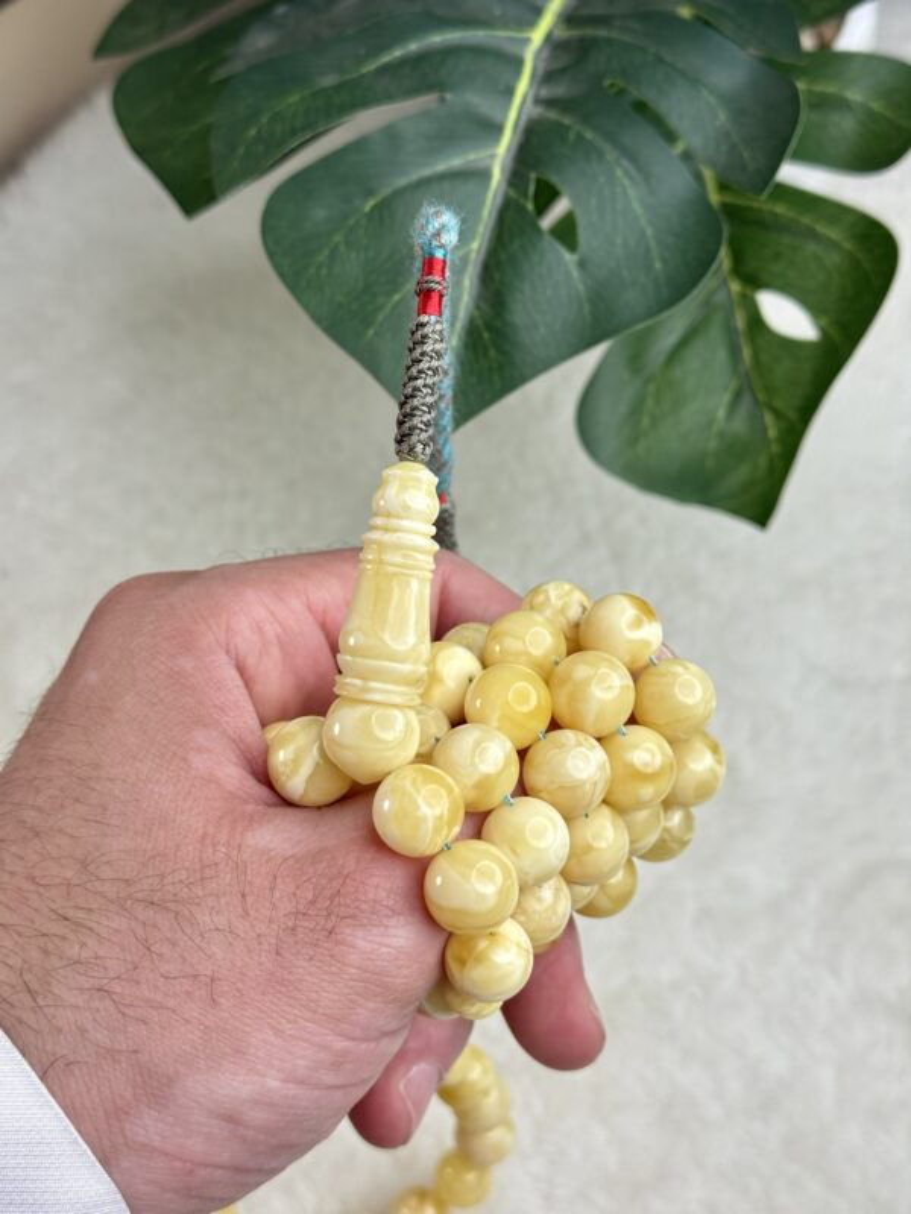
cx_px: 456
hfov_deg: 30.3
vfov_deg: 39.7
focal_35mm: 48
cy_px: 607
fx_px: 1684
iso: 64
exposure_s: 1/249
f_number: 1.78
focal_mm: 6.76
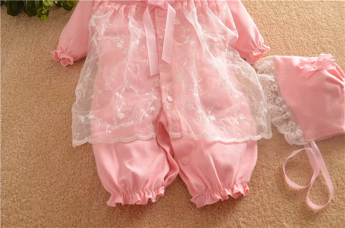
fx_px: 344
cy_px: 114
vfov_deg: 36.7
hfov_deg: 53.2
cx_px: 172
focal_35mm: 36
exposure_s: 1/125
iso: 125
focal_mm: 24
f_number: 6.3
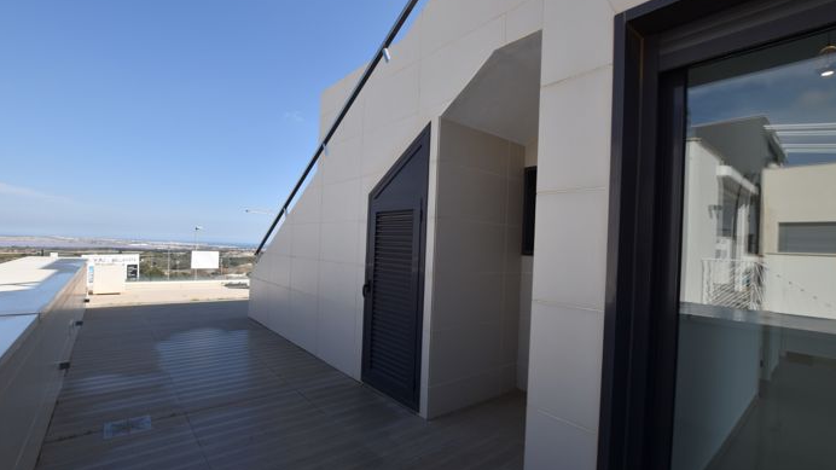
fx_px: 355
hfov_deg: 99.4
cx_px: 422
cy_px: 246
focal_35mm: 16
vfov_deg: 67.0
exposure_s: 1/500
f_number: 8
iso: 200
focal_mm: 10
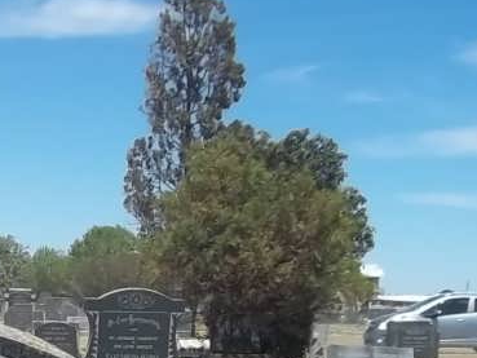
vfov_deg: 13.3
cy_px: 565
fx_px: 1434
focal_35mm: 104
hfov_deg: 17.3
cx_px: -207
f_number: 5.5
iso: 80
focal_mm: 5.7
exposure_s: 1/500
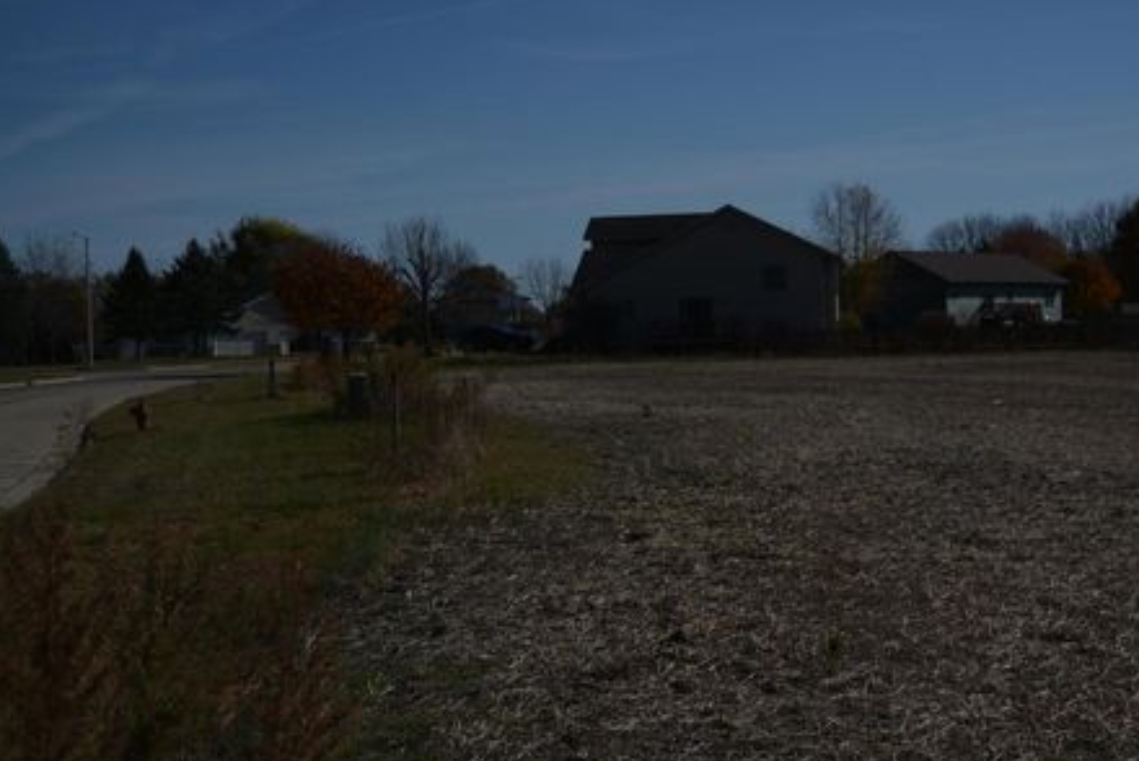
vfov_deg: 23.4
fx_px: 1836
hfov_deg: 34.4
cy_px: 401
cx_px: 637
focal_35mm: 58
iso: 100
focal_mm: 34
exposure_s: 1/4000
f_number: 4.5
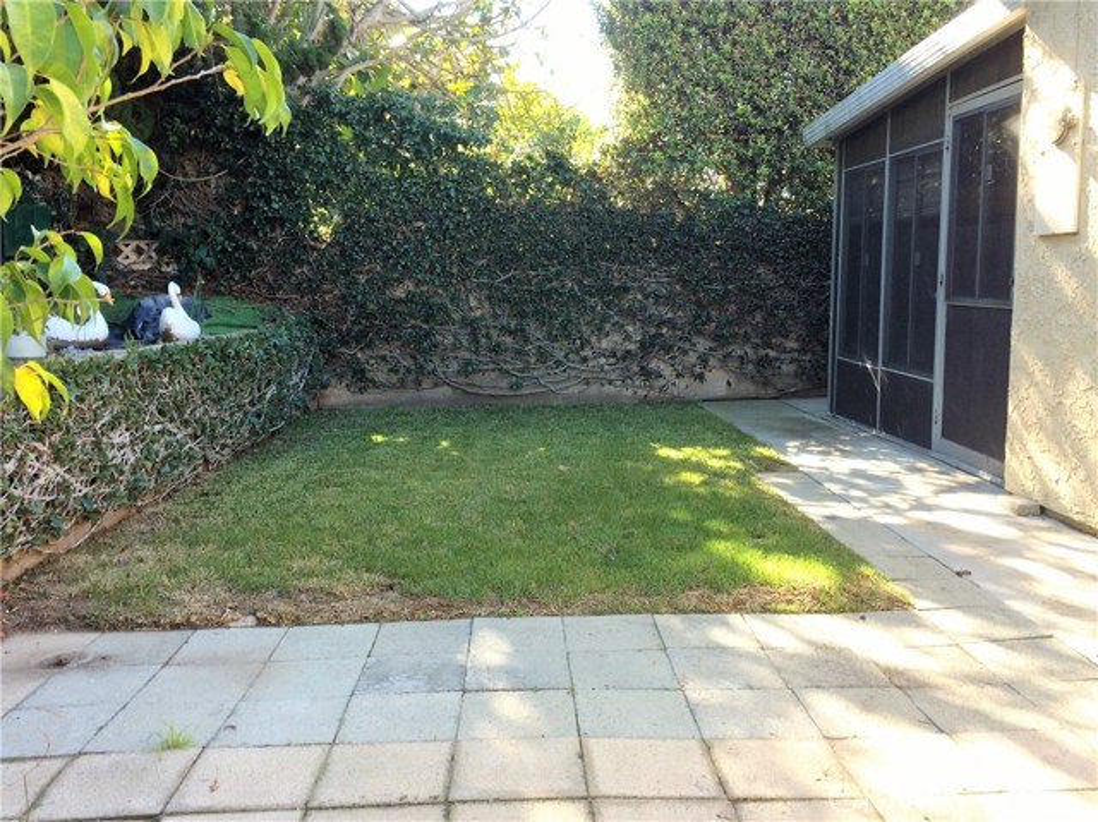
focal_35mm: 29
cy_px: 411
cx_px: 549
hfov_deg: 61.7
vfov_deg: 48.2
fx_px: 919
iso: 32
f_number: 2.2
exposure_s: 1/122
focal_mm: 4.15
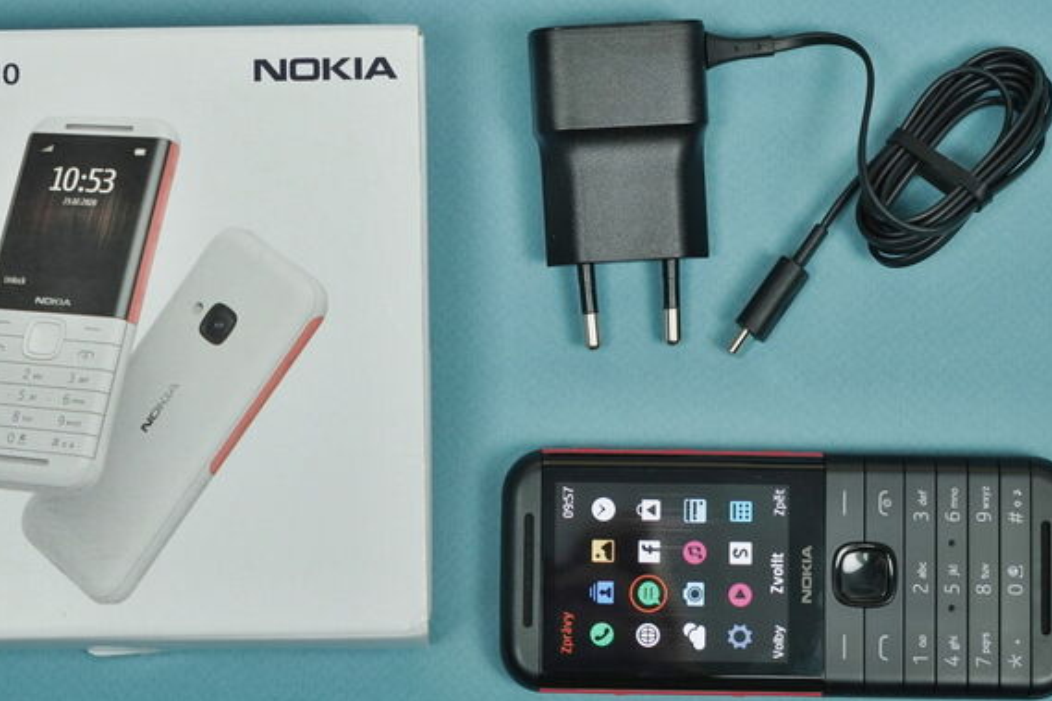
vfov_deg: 16.4
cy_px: 331
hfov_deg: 24.5
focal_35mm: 83
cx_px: 492
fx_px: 2425
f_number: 7.1
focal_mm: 57
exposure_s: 1/125
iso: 1000
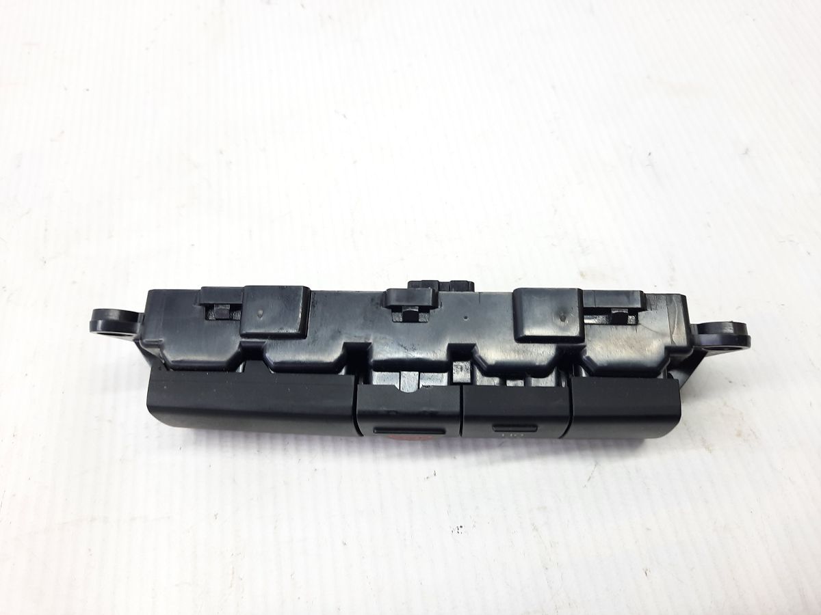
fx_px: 593
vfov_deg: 54.9
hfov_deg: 69.4
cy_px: 308
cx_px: 410
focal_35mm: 25
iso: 80
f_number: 2
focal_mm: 4.6
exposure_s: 1/50
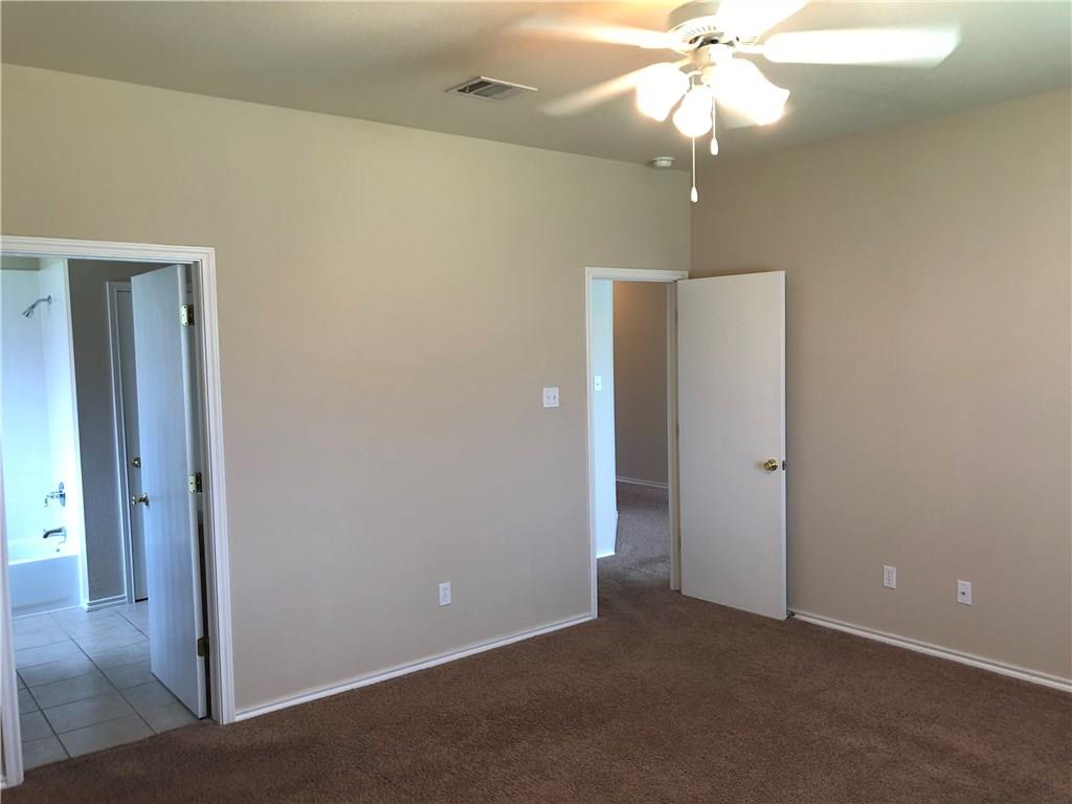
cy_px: 402
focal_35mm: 28
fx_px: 867
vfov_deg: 49.7
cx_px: 536
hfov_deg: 63.4
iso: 40
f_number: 1.8
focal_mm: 4
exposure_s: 1/15
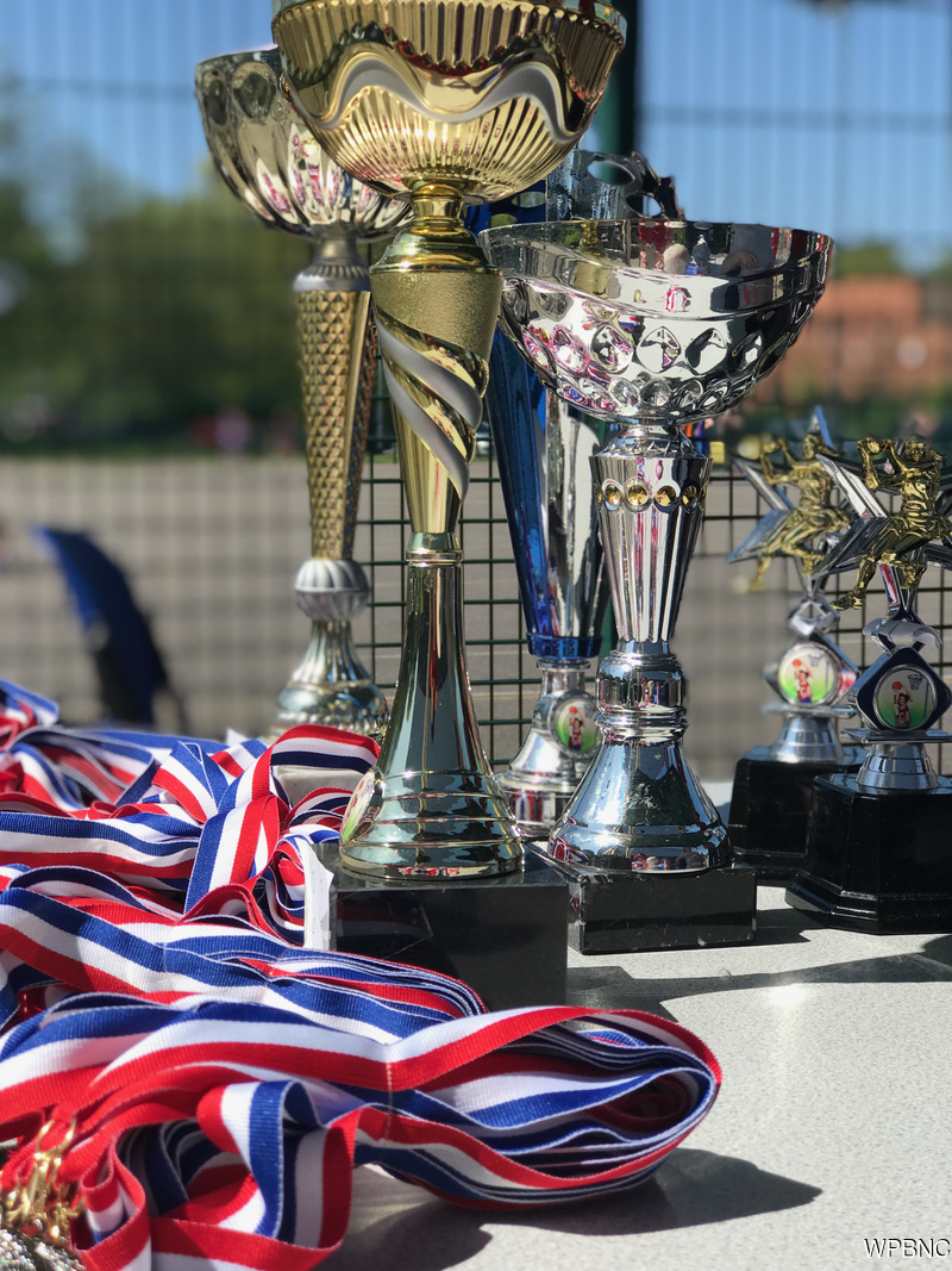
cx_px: 476
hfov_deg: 25.7
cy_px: 636
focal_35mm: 57
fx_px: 2091
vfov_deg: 33.8
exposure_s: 1/1064
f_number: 2.8
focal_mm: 6.6
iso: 20
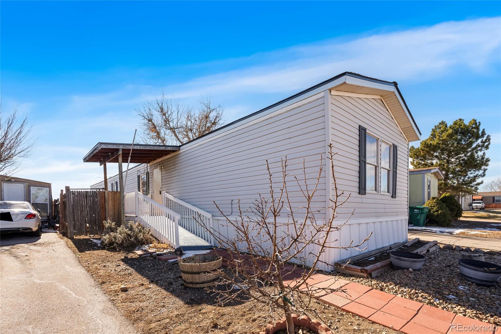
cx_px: 250
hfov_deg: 96.7
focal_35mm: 16
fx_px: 223
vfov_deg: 73.7
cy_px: 167
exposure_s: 1/80
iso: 160
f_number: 8
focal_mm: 16
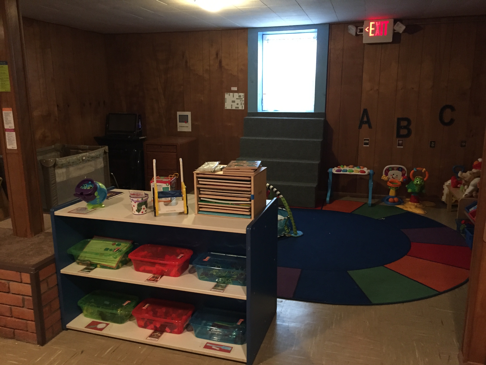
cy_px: 182
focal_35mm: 29
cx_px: 243
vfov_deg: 48.2
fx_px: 407
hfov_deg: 61.7
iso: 250
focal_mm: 4.15
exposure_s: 1/15
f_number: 2.2
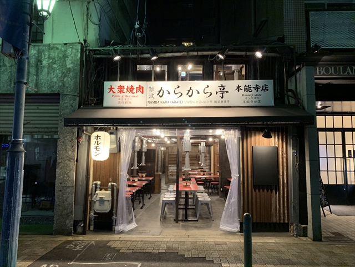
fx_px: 267
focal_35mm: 26
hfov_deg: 67.3
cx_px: 178
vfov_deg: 53.1
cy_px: 134
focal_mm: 4.25
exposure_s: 1/40
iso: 400
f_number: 1.8
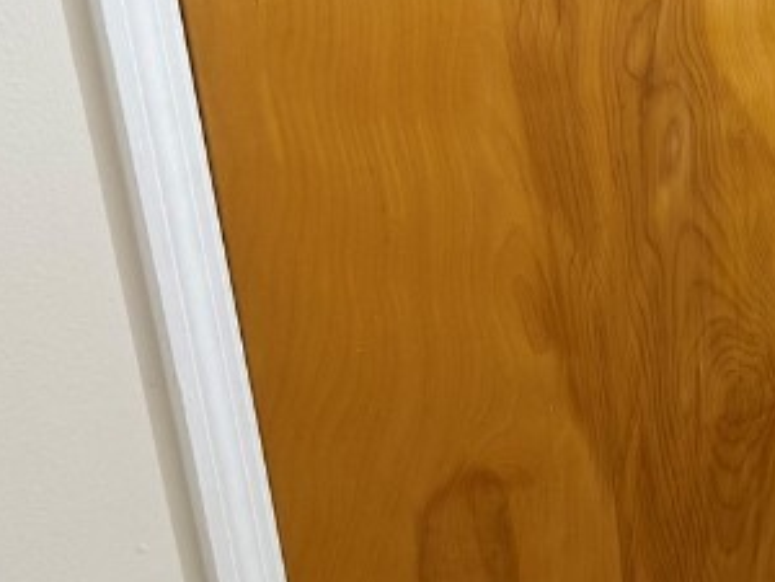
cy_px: 316
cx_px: 1059
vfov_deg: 18.0
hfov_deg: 21.2
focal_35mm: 82
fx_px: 1836
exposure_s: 1/60
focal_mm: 6.76
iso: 125
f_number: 1.78
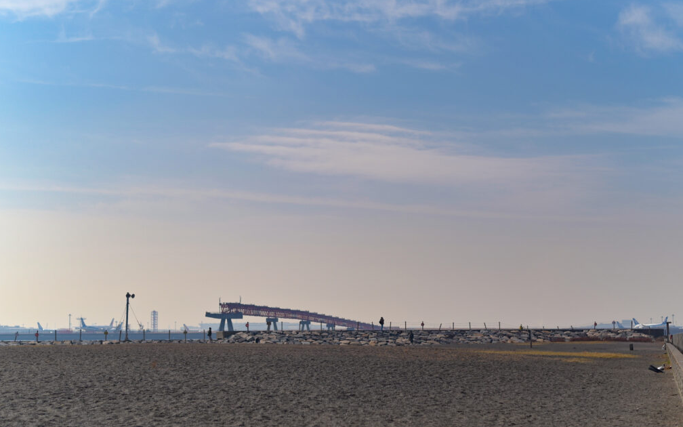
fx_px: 1117
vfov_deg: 21.6
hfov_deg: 34.0
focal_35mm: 60
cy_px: 206
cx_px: 342
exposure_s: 1/8000
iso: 100
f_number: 2.8
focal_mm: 58
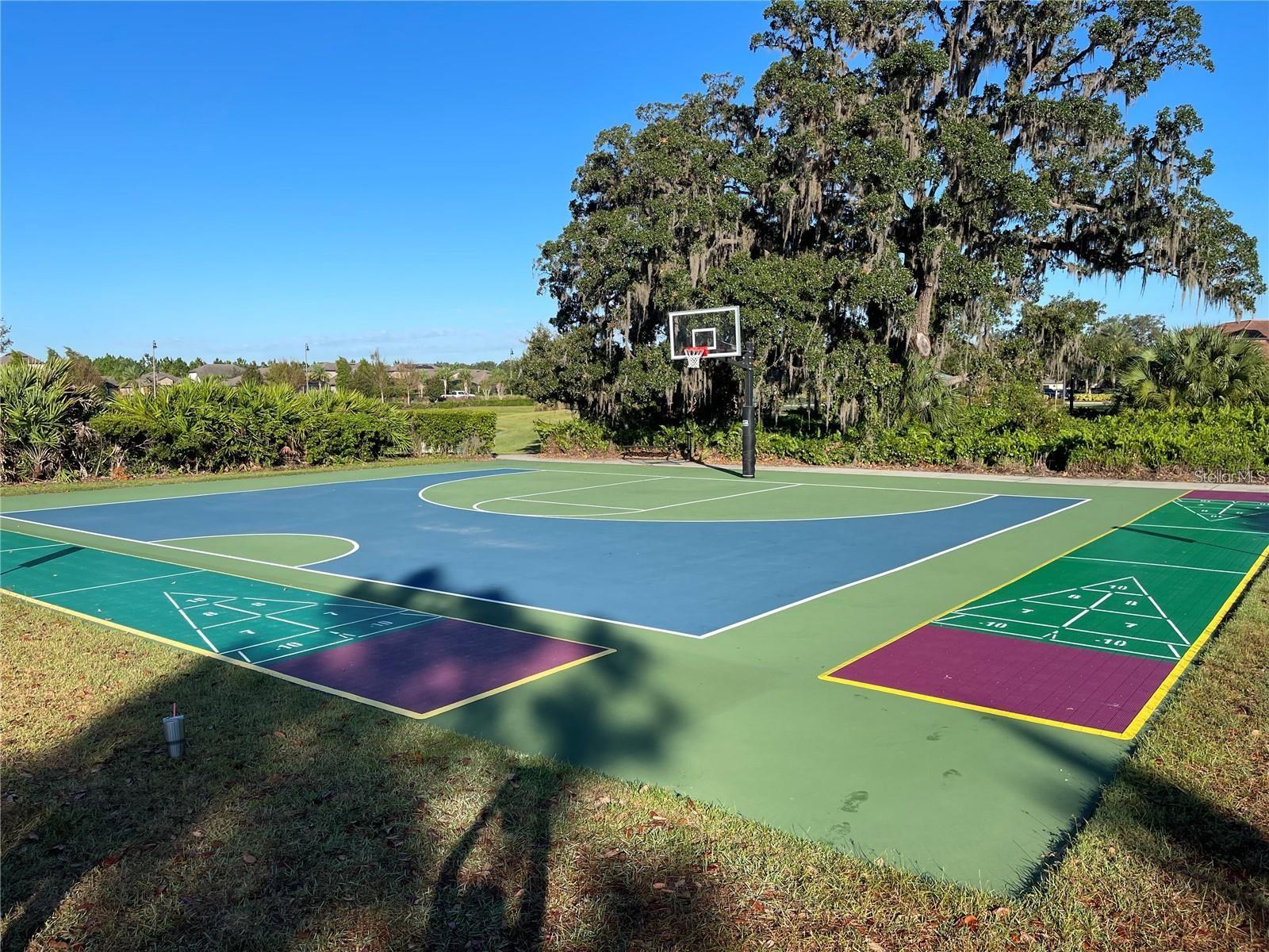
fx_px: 953
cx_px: 634
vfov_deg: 53.1
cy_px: 476
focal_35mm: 26
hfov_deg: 67.3
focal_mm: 5.1
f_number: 1.6
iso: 32
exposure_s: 1/2717
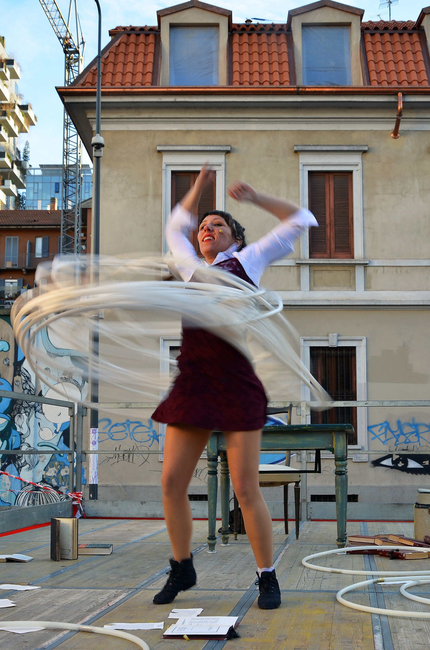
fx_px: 918
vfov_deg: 39.0
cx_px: 215
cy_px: 325
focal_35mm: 51
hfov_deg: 26.4
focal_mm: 34
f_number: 10
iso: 100
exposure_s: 1/40
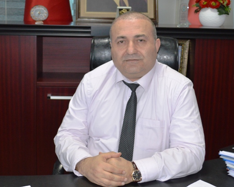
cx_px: 125
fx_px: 284
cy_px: 93
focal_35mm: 41
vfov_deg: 36.5
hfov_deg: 44.8
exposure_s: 1/60
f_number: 4
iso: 900
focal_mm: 24
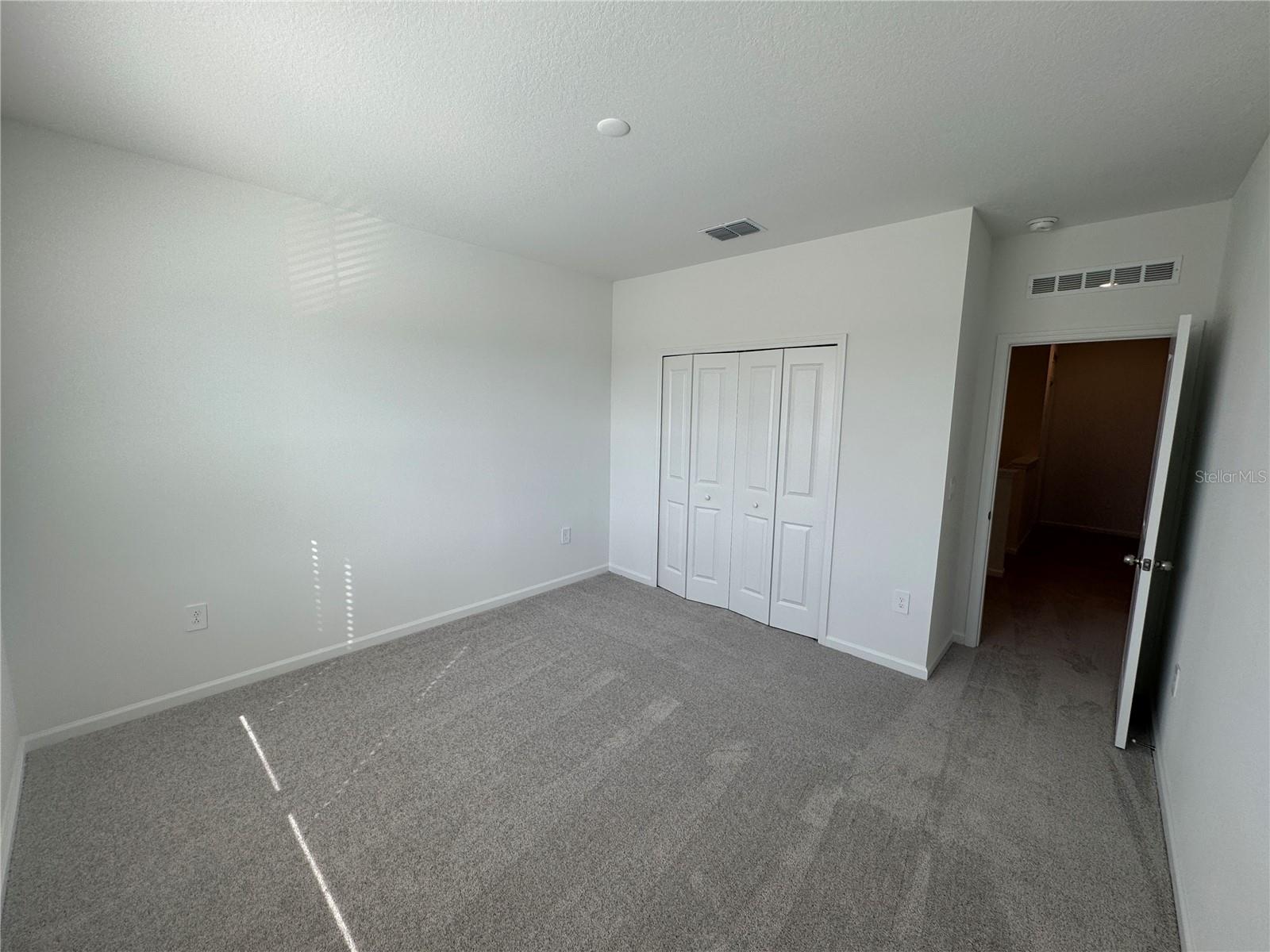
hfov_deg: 102.1
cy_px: 476
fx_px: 514
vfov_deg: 85.7
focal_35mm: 14
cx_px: 635
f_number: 2.2
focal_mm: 2.22
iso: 40
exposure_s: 1/218
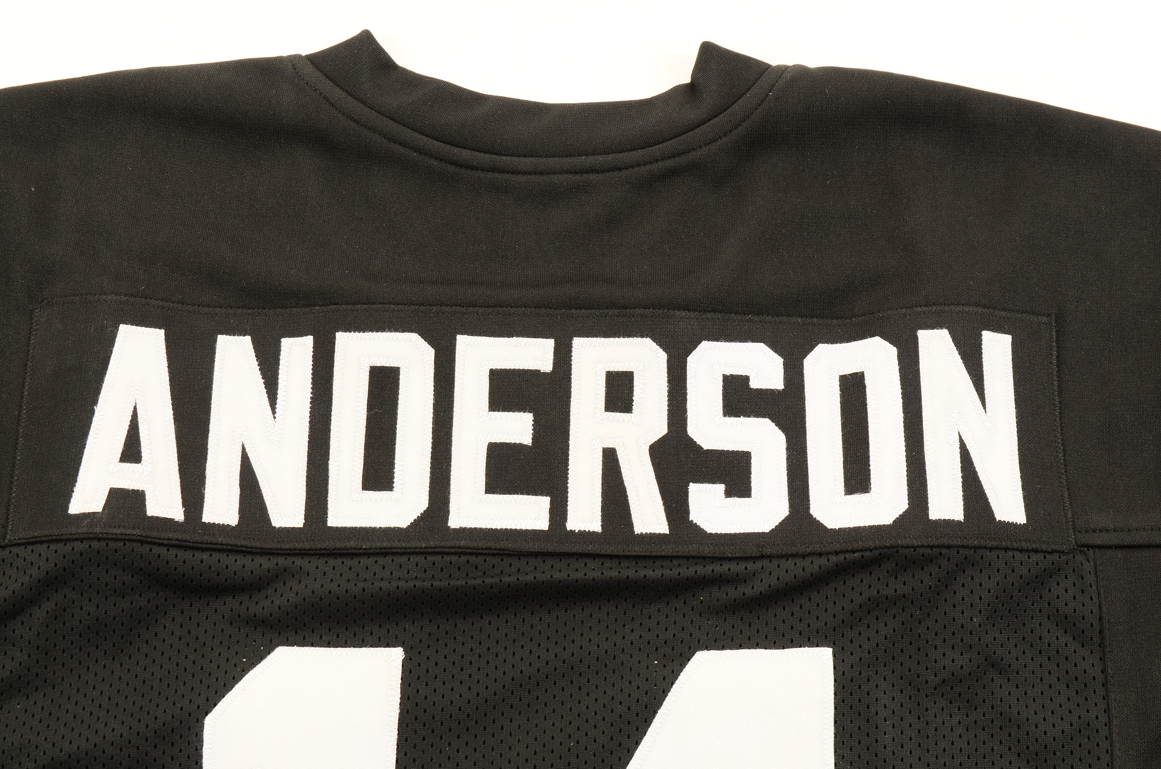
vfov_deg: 20.1
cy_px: 384
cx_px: 580
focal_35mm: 68
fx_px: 2172
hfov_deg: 29.9
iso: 320
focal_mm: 45
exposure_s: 1/60
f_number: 11
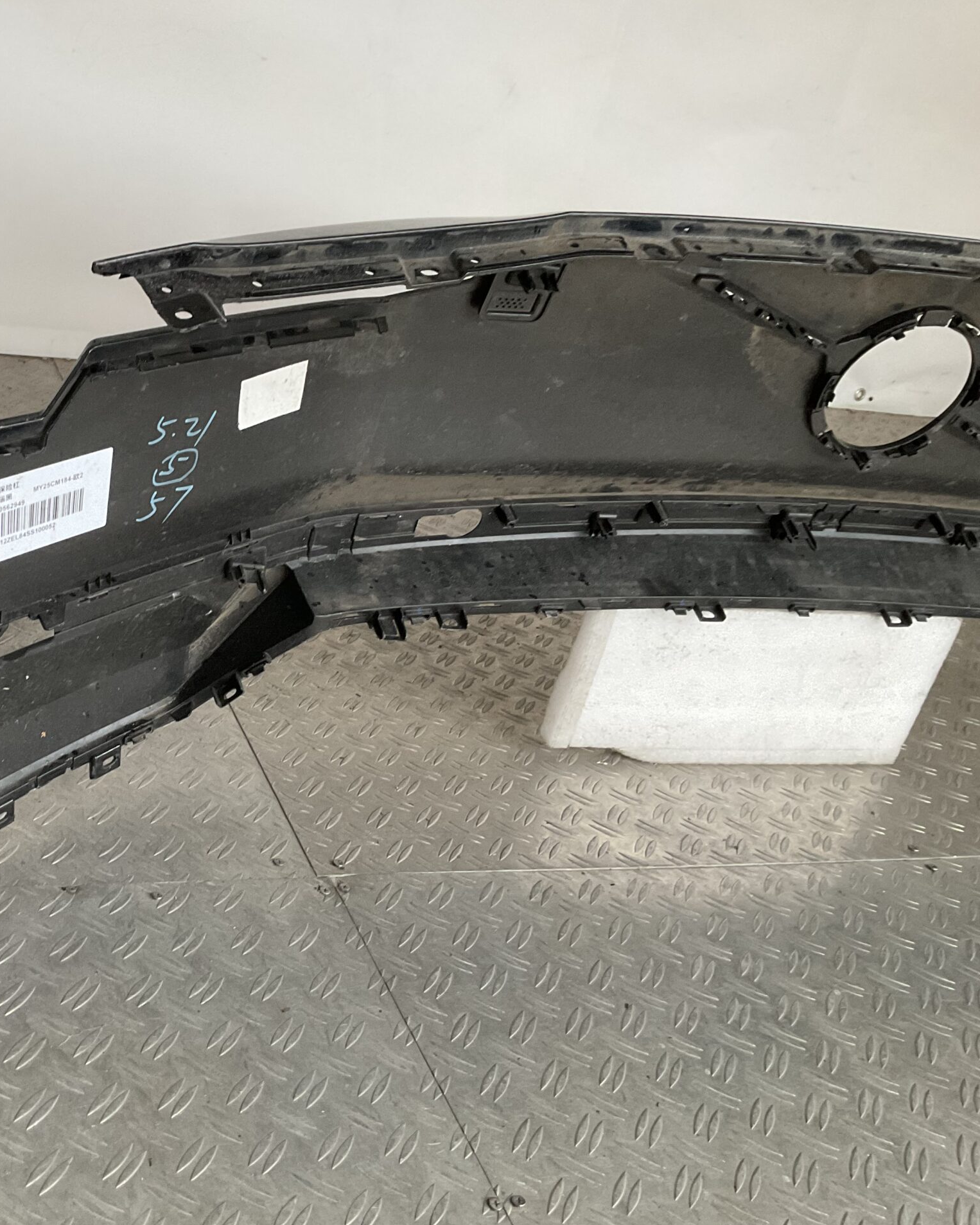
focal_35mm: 38
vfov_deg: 47.9
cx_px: 168
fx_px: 1377
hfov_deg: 37.5
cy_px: 616
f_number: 1.8
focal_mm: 3
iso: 200
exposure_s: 1/50
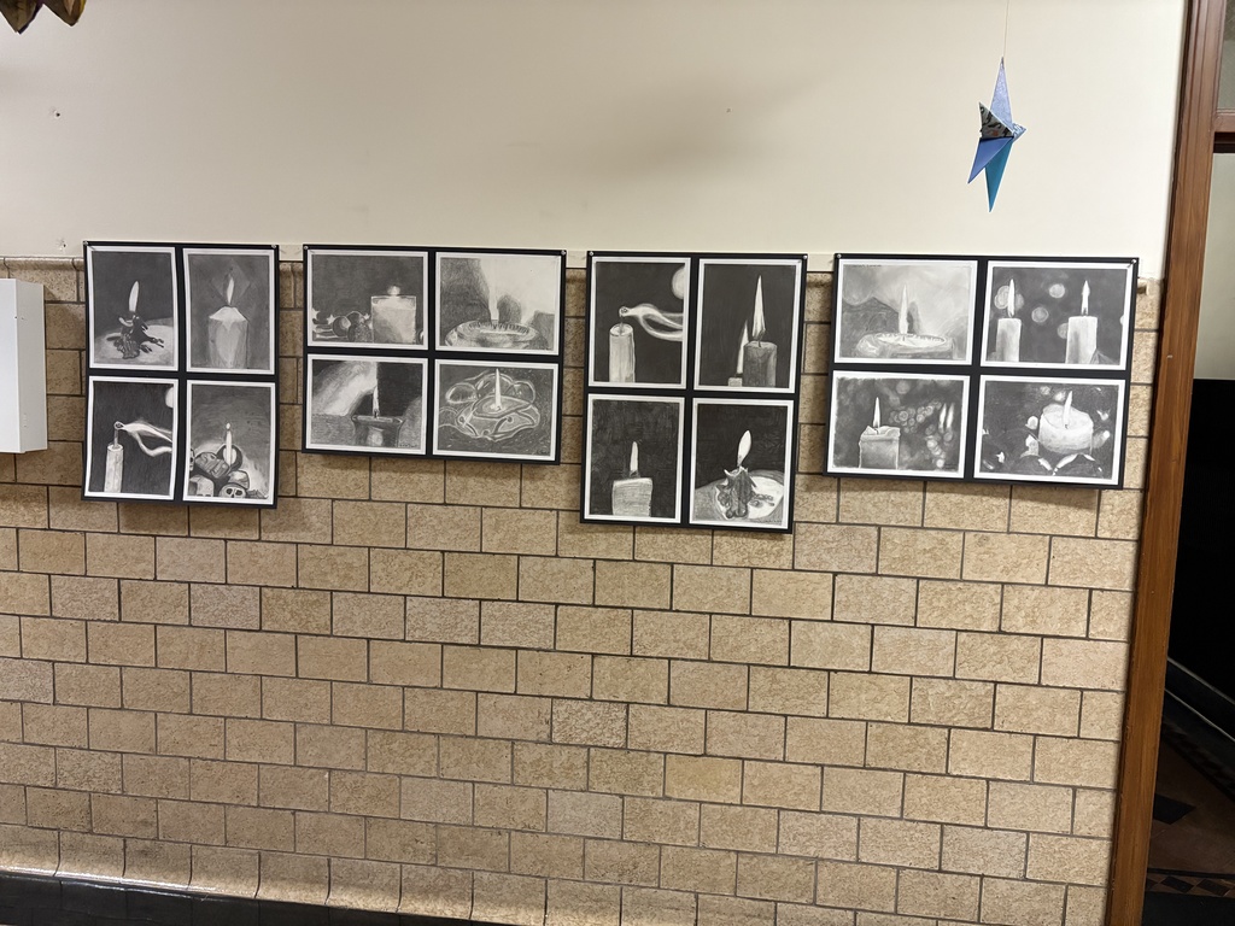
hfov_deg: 67.3
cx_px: 618
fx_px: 928
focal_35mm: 26
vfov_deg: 53.1
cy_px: 463
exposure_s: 1/60
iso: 500
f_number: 1.6
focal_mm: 5.96
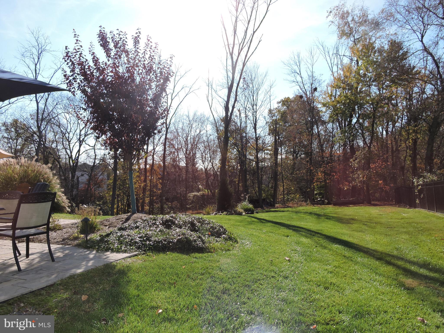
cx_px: 222
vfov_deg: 56.8
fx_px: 308
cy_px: 166
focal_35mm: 24
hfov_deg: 71.6
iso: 160
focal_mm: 4.3
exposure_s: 1/1600
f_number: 3.3
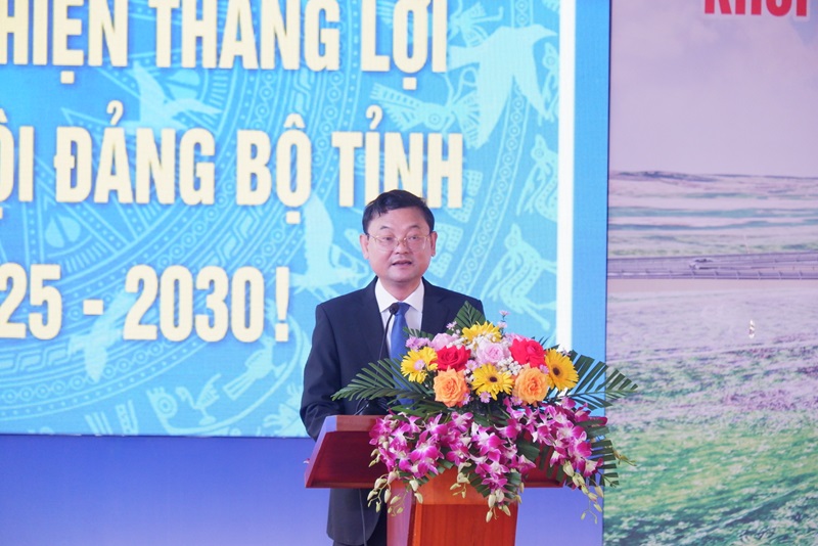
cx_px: 409
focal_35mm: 345
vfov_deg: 4.0
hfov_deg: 6.0
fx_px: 7842
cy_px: 273
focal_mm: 230
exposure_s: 1/300
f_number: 6.7
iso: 3200
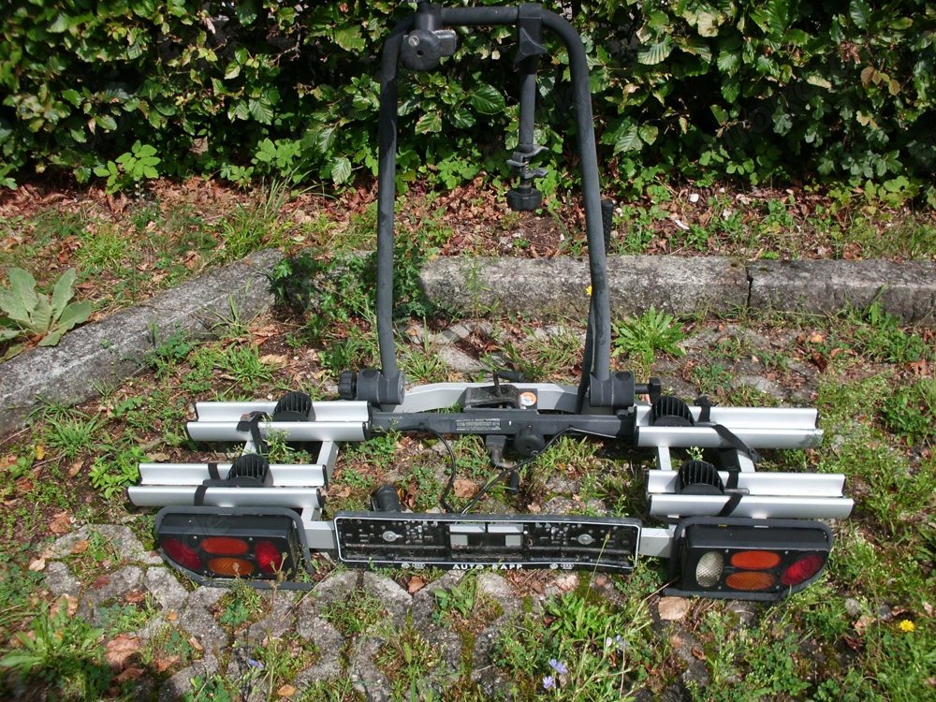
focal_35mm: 36
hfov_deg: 51.4
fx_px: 973
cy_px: 351
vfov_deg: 39.7
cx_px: 468
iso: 64
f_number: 7.3
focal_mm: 6.3
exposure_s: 1/250
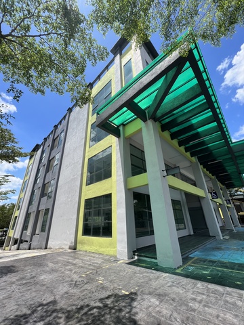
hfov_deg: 89.9
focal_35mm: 13
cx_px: 122
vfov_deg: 106.2
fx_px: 122
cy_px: 162
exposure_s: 1/1647
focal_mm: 1.57
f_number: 1.8
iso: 32
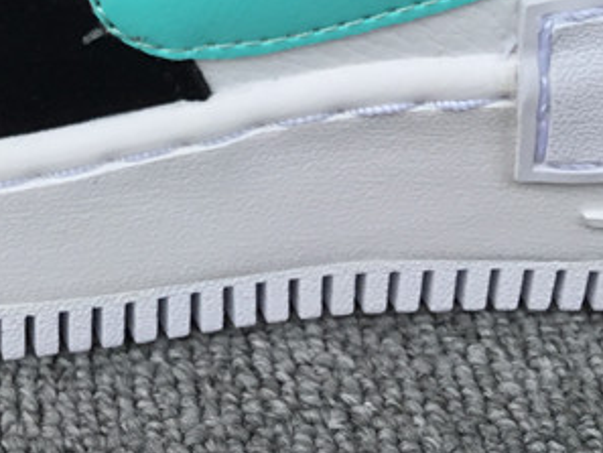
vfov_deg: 14.7
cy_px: -206
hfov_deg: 20.3
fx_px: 1638
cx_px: 12
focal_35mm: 94
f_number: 2.4
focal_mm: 3.3
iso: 25
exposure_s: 1/347
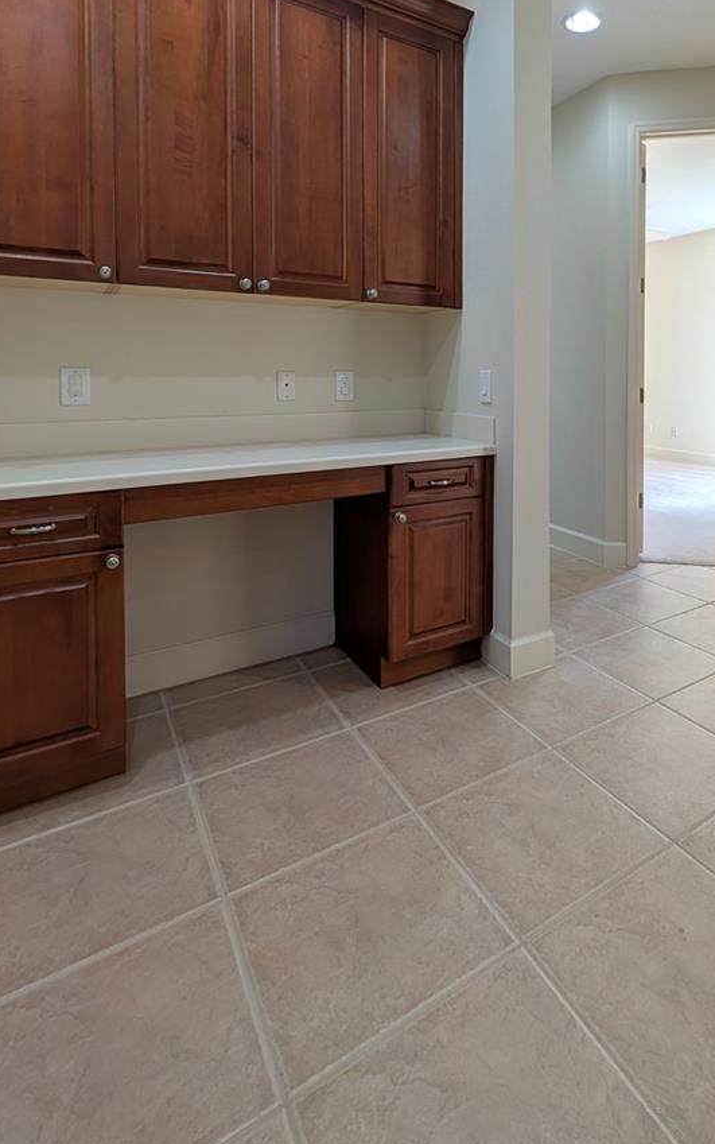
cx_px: 515
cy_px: 384
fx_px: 561
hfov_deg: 62.2
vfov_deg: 87.9
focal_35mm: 18
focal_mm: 2.02
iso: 42
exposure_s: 1/120
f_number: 1.7
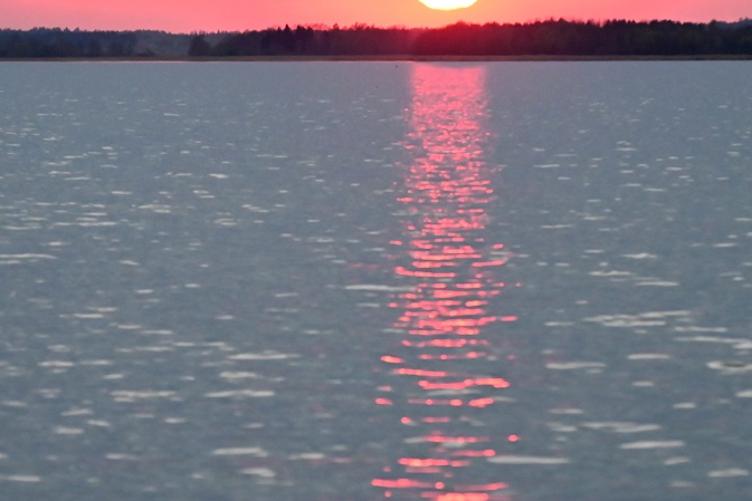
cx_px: 340
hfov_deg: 5.4
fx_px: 7918
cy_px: 234
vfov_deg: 3.6
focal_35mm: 379
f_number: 5
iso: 3200
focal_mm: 170
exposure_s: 1/500
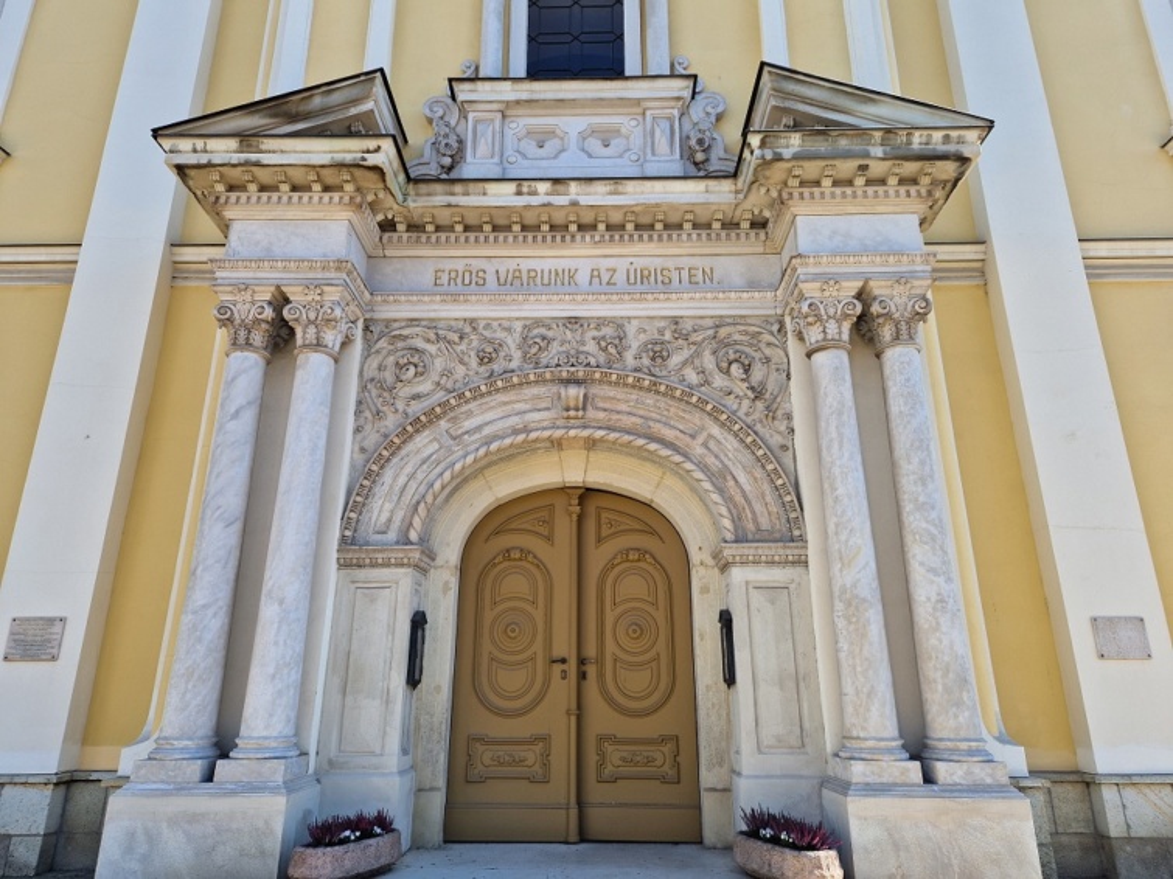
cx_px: 586
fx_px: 779
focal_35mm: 23
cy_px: 440
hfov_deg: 73.9
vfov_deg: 58.9
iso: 50
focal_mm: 5.4
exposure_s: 1/528
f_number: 1.8
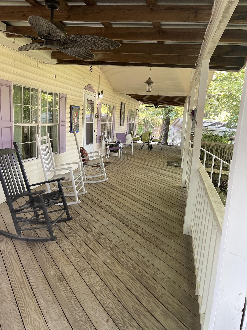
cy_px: 165
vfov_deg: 67.3
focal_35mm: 26
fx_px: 247
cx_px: 124
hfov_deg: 53.1
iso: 125
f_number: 1.6
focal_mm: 5.1
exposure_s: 1/116
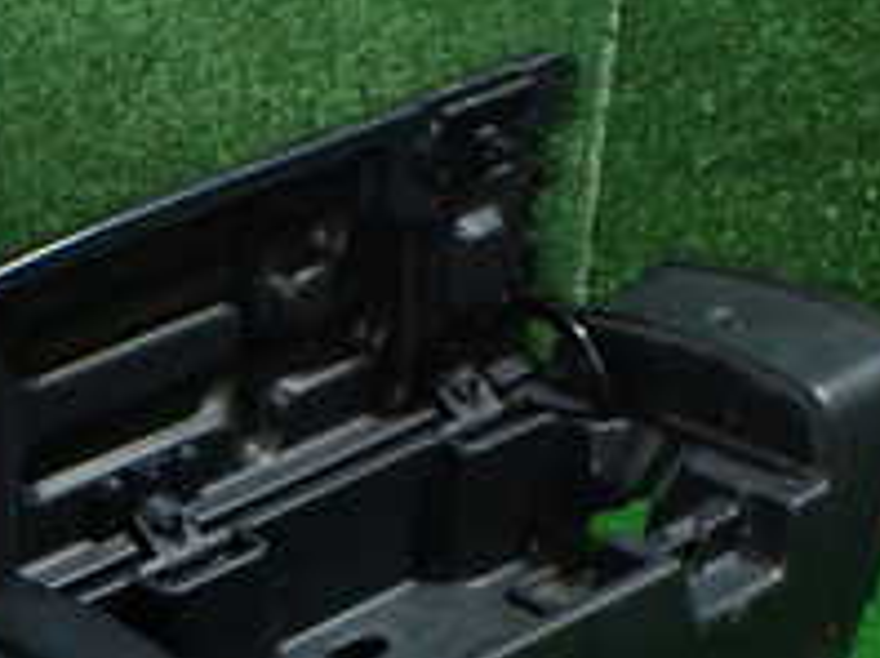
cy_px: 947
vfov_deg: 15.2
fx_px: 2311
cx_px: -156
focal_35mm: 91
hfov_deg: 20.3
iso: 800
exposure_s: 1/100
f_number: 2.3
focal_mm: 5.4
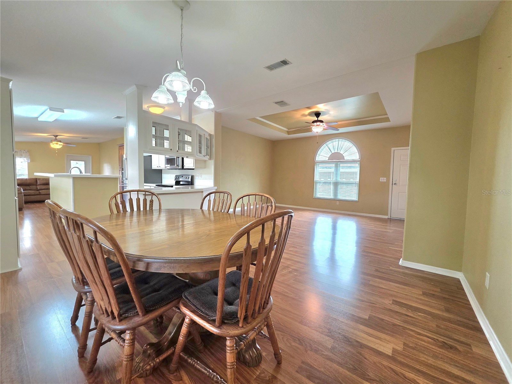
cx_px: 256
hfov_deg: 106.2
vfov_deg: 89.9
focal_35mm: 13
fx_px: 192
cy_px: 192
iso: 200
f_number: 1.9
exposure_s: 1/120
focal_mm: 2.2
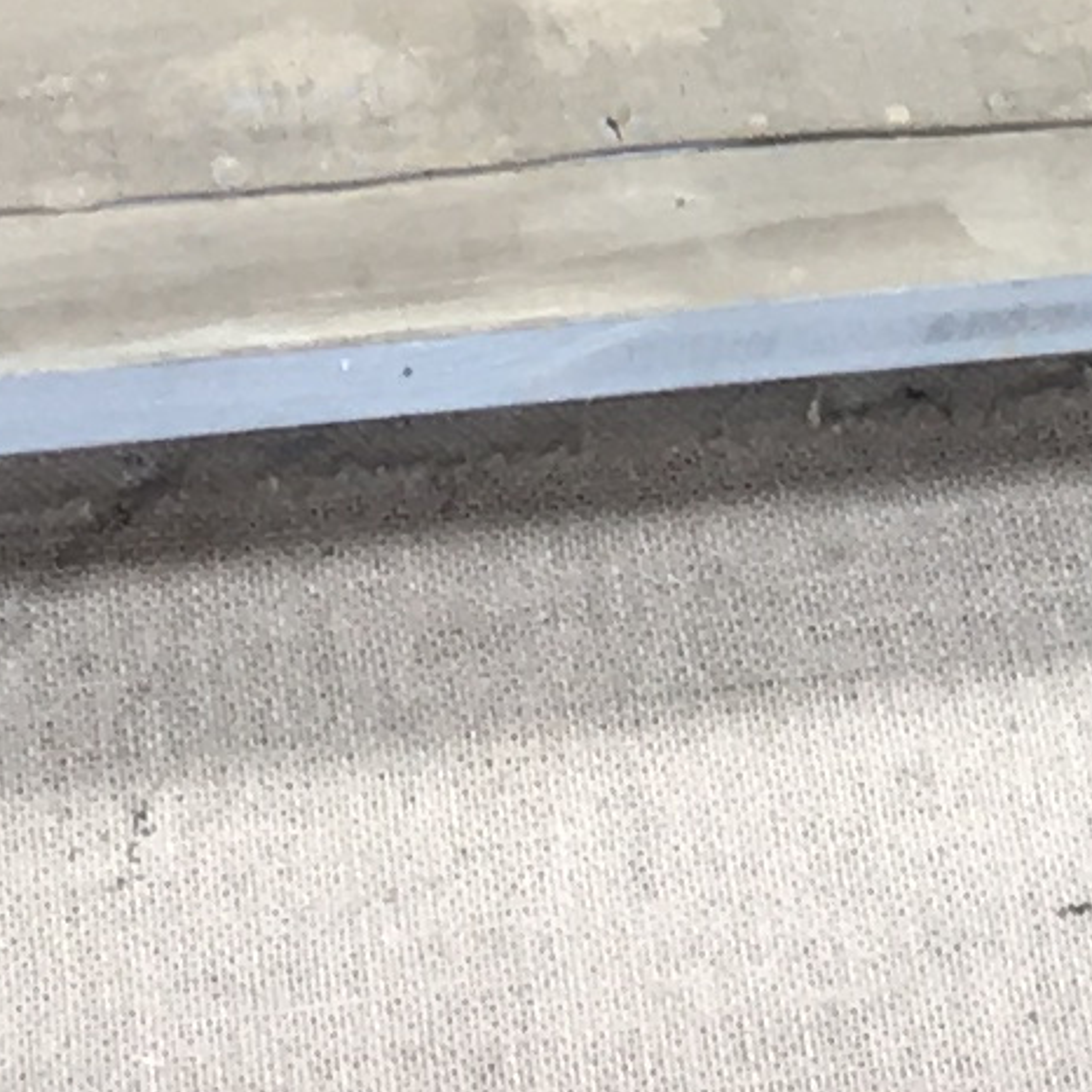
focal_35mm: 222
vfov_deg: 6.7
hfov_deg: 7.9
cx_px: 808
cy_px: -2838
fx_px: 7923
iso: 25
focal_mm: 4.15
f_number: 2.2
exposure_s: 1/50
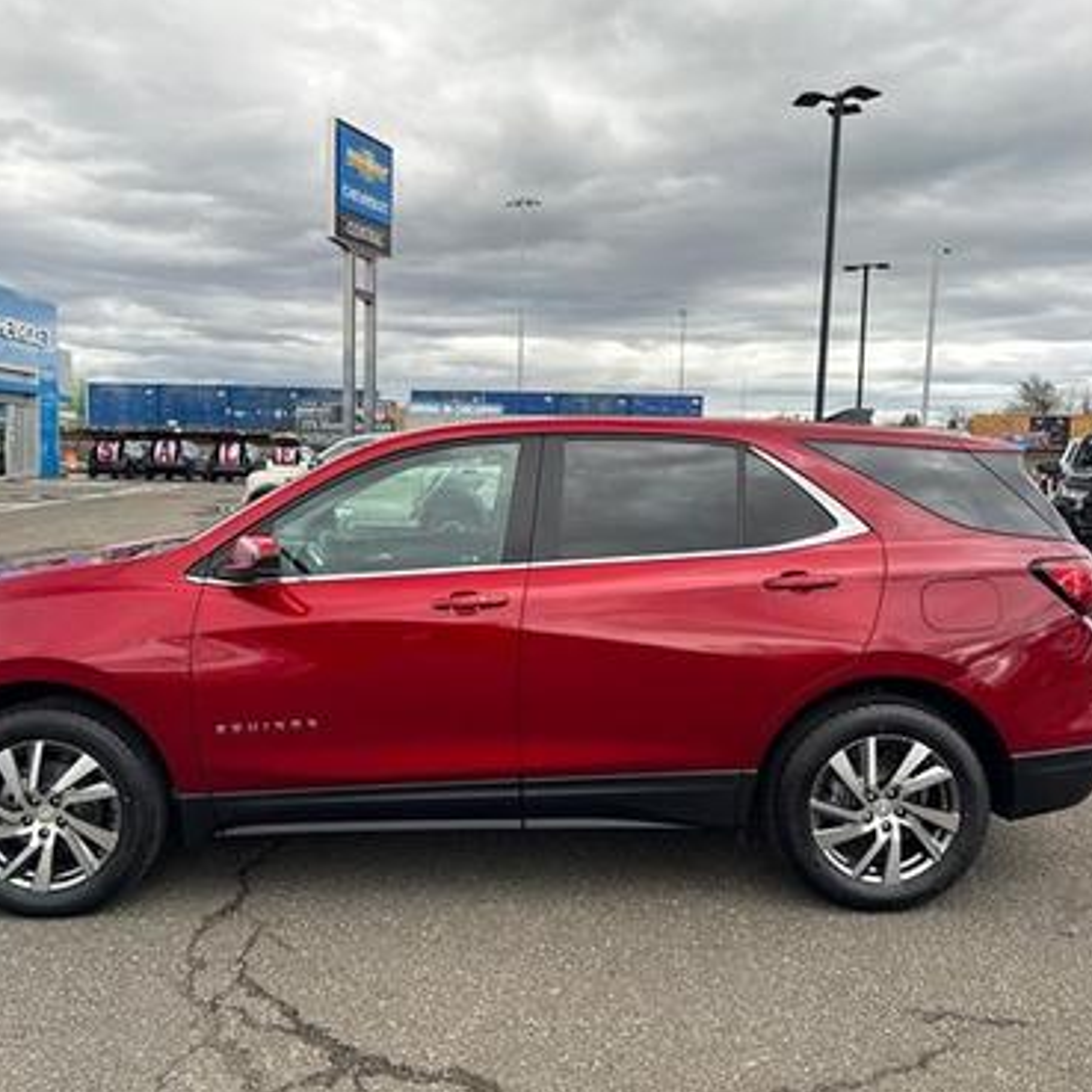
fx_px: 1035
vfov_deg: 55.6
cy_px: 536
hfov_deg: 55.5
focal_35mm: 29
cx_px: 485
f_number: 1.78
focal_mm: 6.76
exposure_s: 1/757
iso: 80
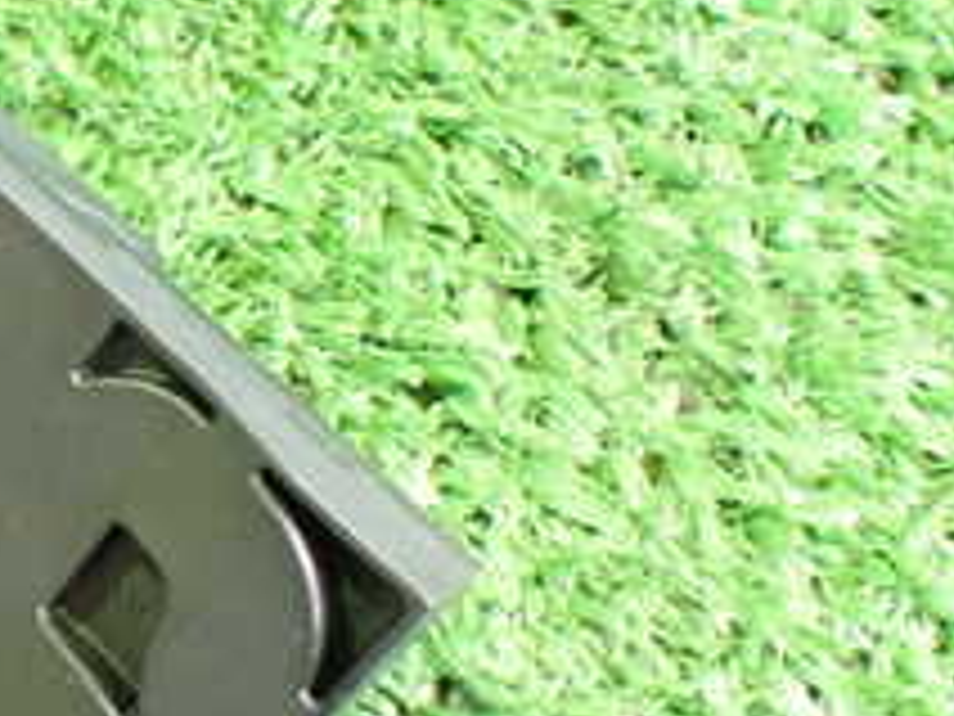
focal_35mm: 85
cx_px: -310
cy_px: 257
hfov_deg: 20.8
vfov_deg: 17.3
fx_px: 2343
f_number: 2.3
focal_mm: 5.4
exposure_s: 1/30
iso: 800
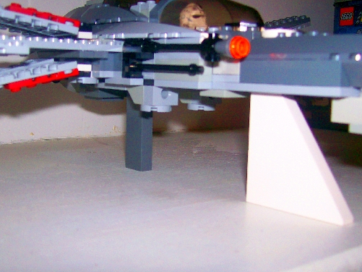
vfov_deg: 31.5
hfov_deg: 41.1
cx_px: 155
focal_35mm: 46
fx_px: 481
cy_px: 122
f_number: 2.7
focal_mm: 6
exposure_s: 1/64
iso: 80
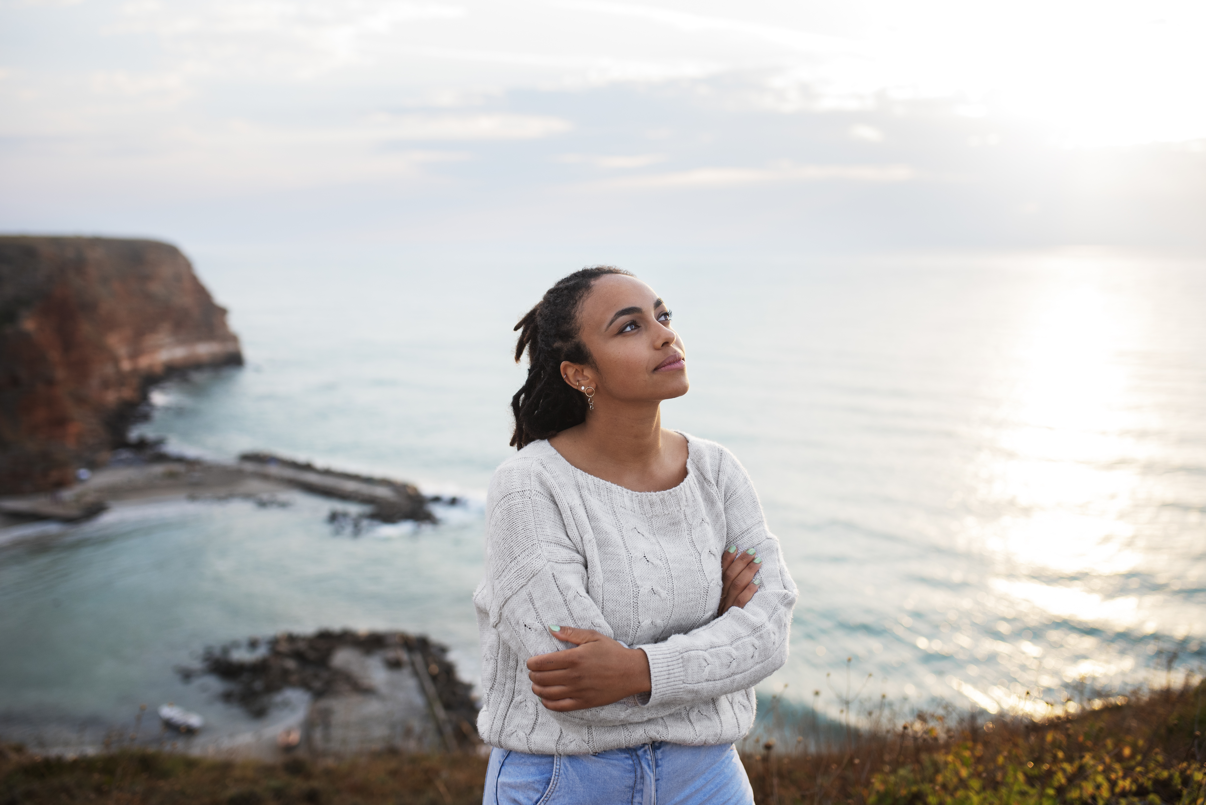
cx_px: 603
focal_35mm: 35
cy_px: 402
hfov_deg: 54.4
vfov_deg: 37.9
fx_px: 1173
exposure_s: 1/1250
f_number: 2.8
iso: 320
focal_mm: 35
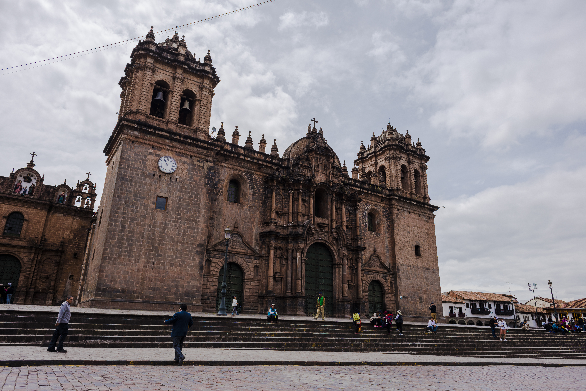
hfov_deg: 73.7
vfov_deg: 53.2
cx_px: 293
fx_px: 391
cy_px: 196
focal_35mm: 24
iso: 100
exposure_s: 1/350
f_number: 8
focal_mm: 24
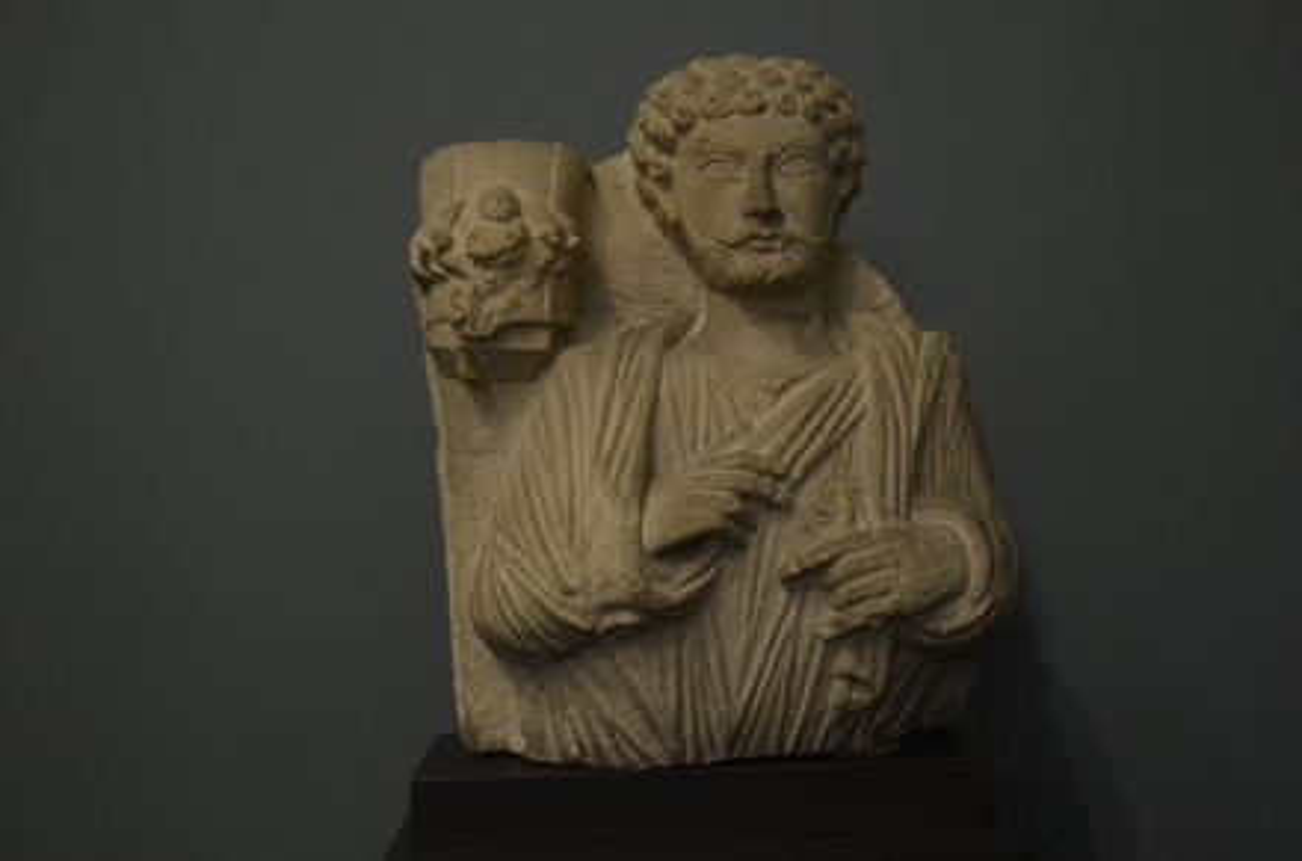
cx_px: 651
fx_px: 1407
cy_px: 430
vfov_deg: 34.0
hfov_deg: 49.7
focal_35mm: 39
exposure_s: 1/10
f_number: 3.8
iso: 1250
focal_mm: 26
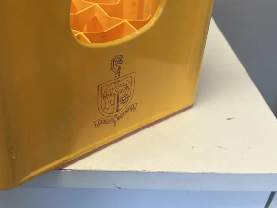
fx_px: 344
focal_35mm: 43
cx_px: 103
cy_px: 75
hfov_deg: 43.5
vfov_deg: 33.4
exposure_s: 1/100
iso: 125
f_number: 1.78
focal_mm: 6.86
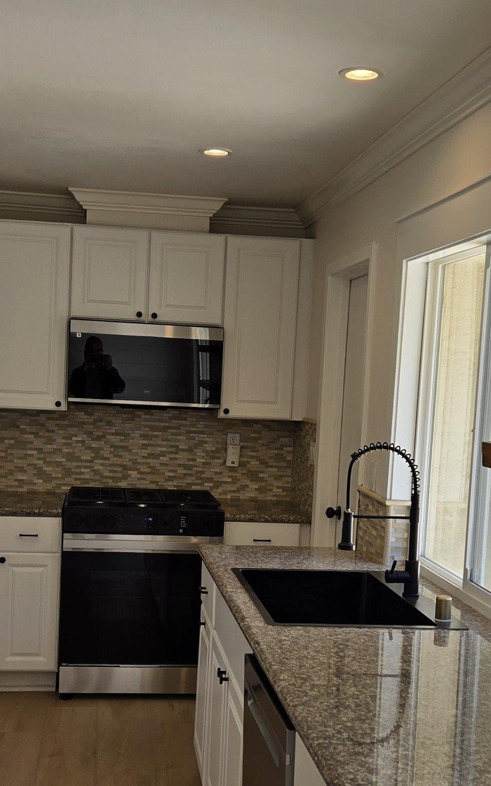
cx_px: 244
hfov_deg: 25.8
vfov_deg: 40.1
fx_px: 1071
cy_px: 480
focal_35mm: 50
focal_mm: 5.4
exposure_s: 1/339
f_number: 1.8
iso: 25
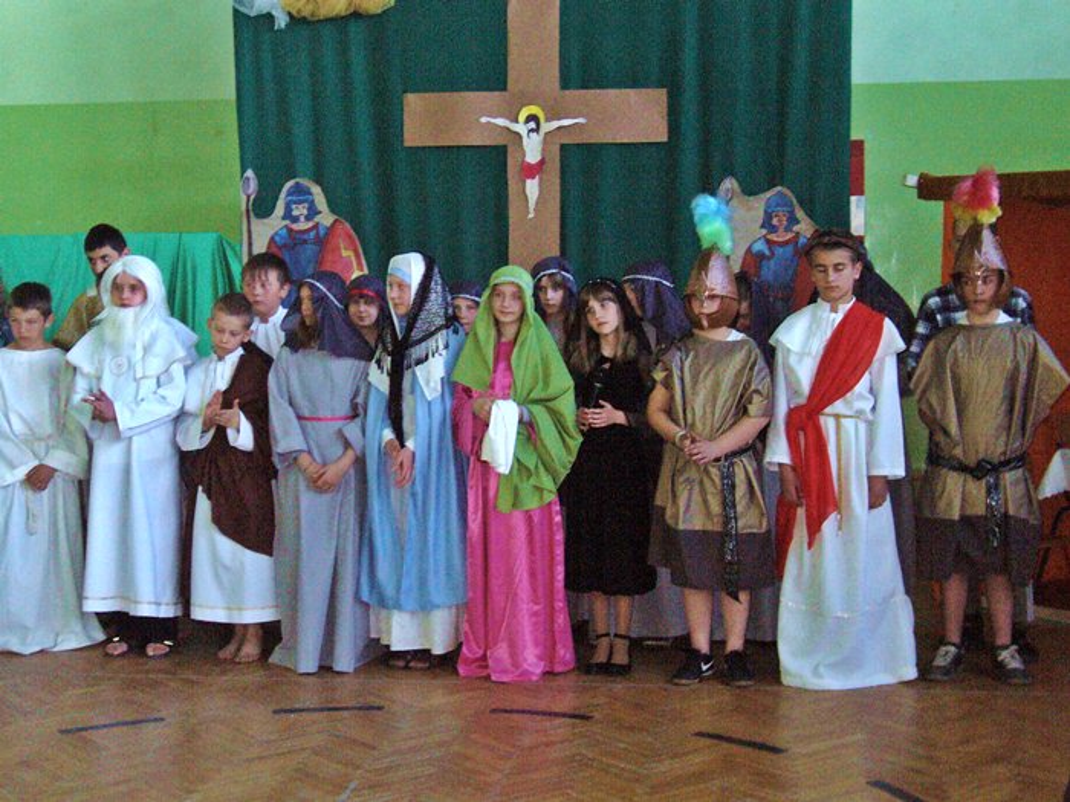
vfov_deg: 24.0
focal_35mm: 61
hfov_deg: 31.7
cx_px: 535
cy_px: 401
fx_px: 1886
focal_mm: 10.1
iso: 400
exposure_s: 1/60
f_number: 3.8
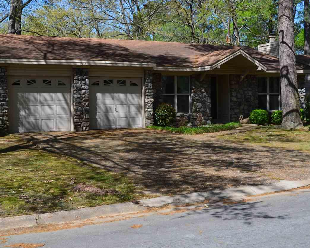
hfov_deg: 34.1
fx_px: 505
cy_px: 124
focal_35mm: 55
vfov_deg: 27.6
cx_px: 152
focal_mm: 32
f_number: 11
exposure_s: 1/125
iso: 180
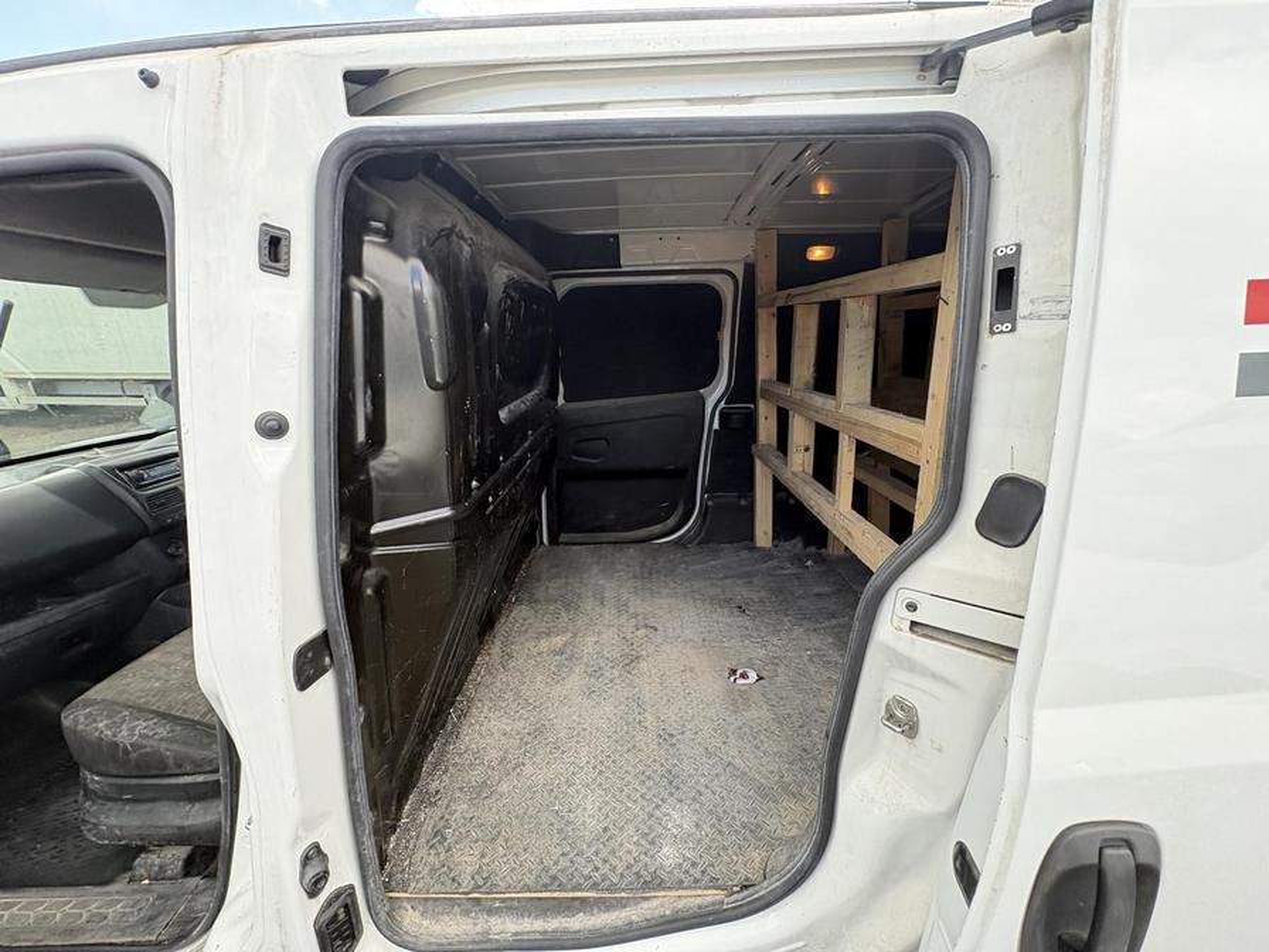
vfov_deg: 85.7
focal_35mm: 14
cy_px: 476
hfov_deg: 102.1
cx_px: 634
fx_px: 513
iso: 125
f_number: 2.2
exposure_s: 1/136
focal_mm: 2.22
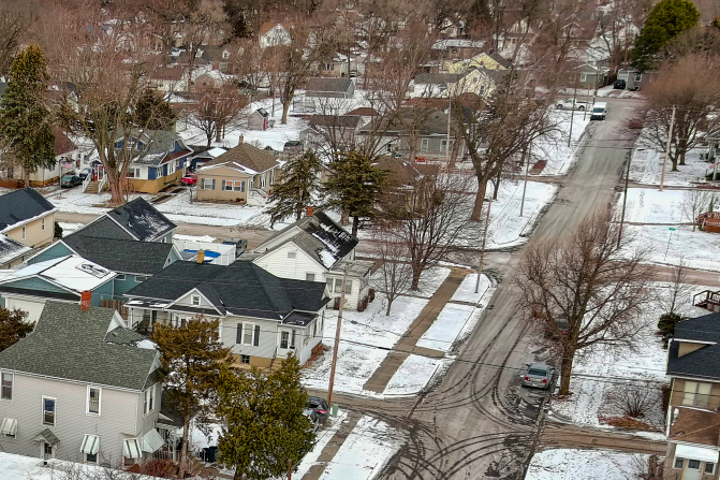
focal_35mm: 70
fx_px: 1400
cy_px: 434
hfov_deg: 26.7
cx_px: -60
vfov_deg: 19.1
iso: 105
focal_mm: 10.6
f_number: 2.8
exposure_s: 1/382
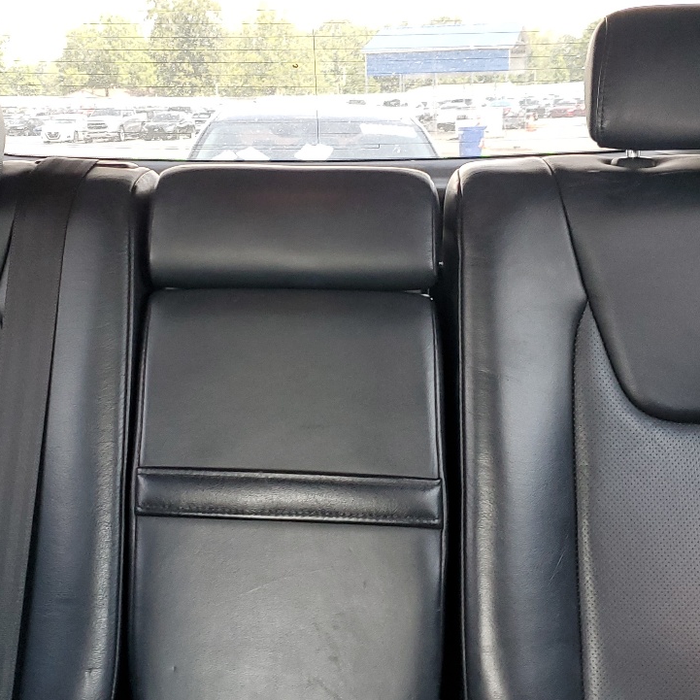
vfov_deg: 33.4
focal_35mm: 51
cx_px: 315
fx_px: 1167
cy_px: 342
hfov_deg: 33.4
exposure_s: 1/120
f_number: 1.5
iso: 99
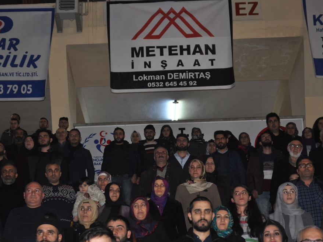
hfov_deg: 21.6
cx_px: 148
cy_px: 120
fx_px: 845
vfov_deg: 16.3
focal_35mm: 91
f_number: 5.6
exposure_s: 1/60
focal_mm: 55
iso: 800
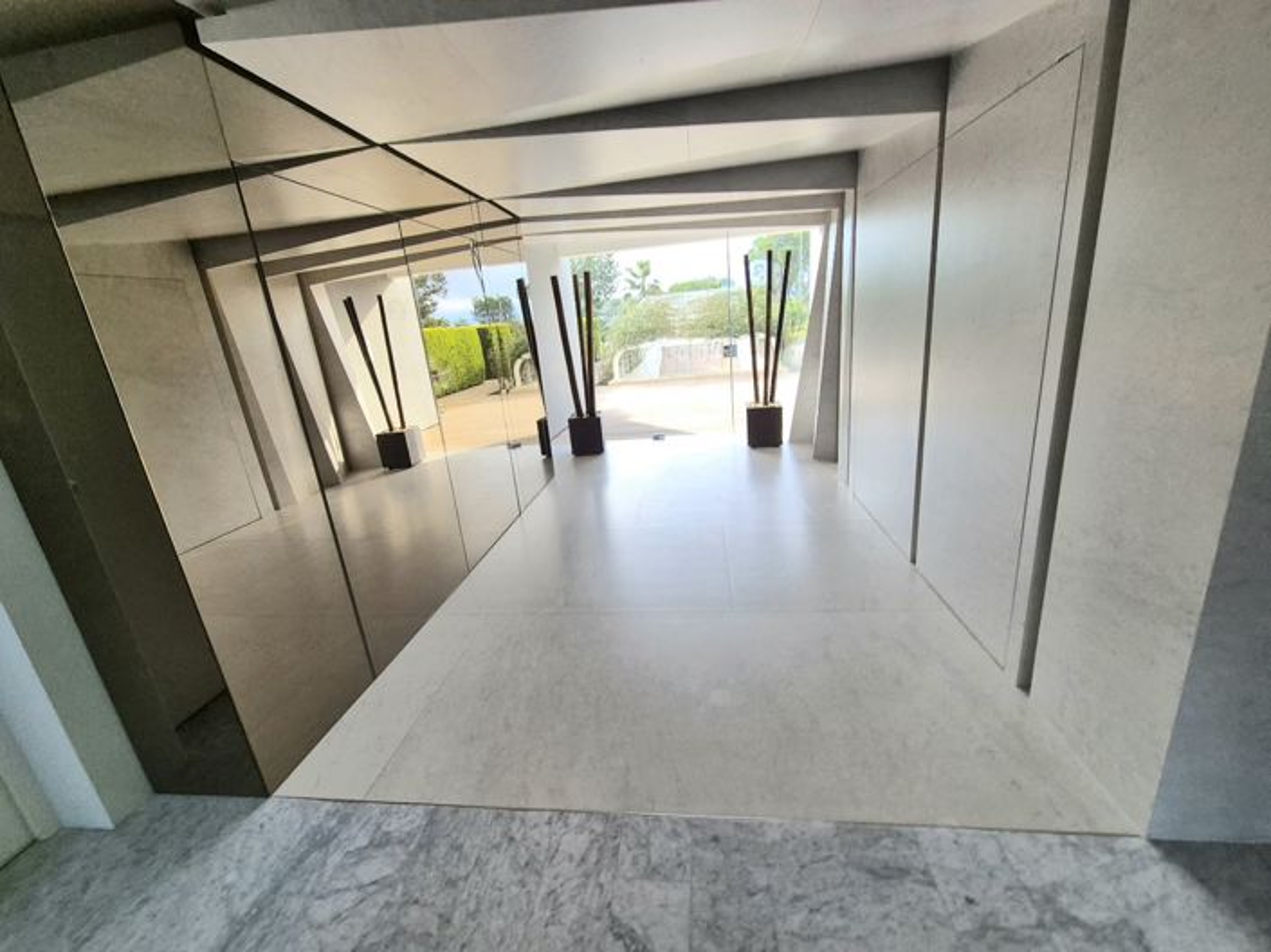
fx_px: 477
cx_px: 636
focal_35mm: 13
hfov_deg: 106.2
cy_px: 476
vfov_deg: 89.9
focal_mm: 2.2
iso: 50
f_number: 2.2
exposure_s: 1/222
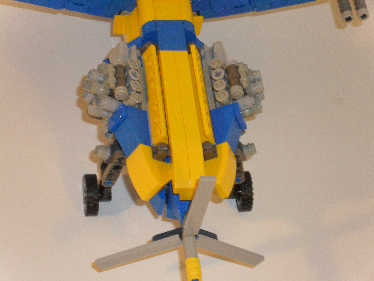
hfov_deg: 22.0
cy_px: 140
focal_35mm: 89
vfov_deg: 16.6
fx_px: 962
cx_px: 187
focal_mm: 15.7
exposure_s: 1/60
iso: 200
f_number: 5.5
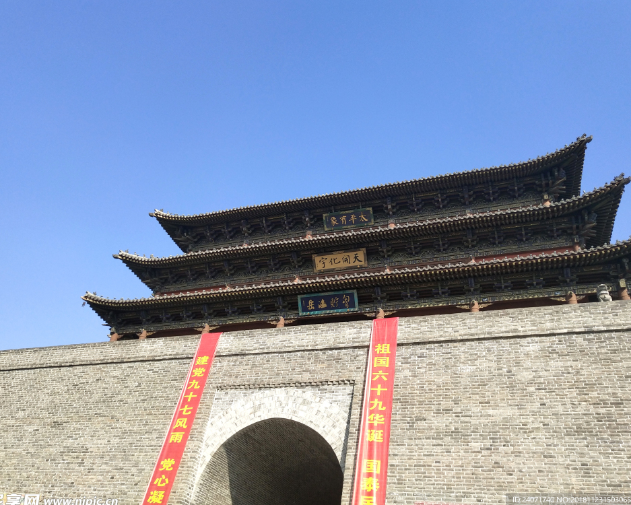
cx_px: 321
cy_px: 255
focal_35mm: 32
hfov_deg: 55.7
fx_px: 598
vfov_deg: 45.8
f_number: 1.8
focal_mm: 3.95
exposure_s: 1/1432
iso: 50
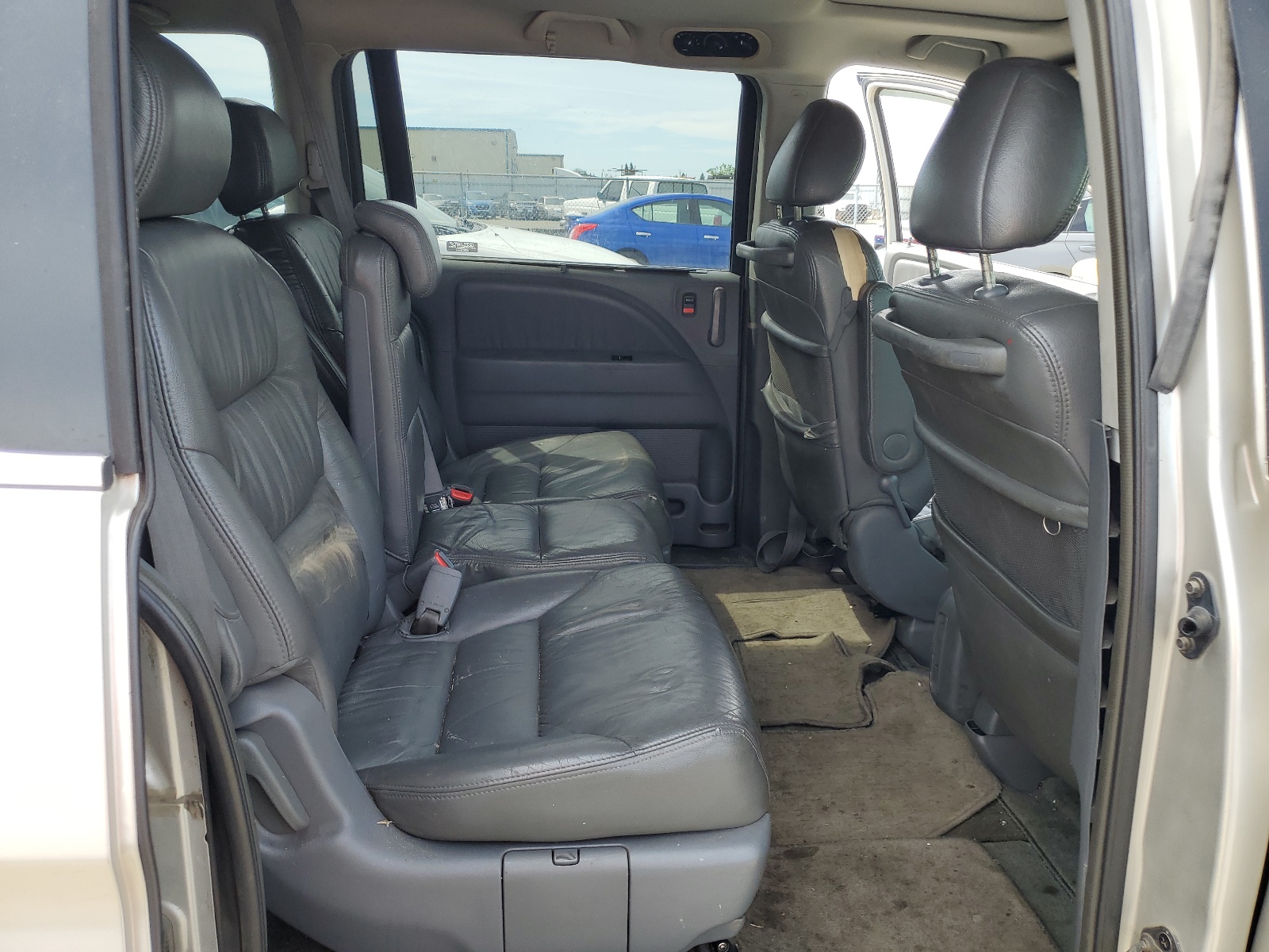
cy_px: 476
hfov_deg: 67.3
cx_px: 634
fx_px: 953
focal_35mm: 26
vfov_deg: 53.1
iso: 50
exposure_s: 1/526
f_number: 1.5
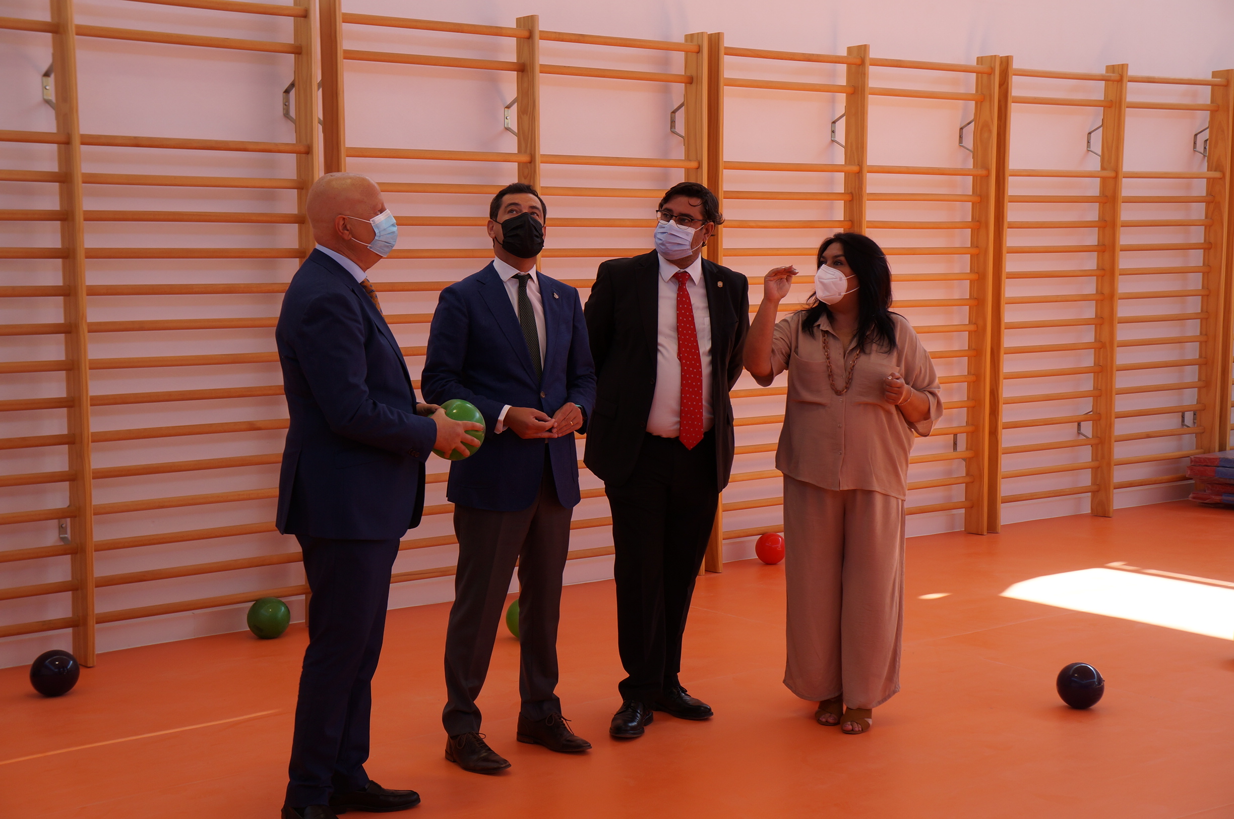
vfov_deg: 25.0
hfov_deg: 36.9
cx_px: 617
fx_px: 1848
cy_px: 410
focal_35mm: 54
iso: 200
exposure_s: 1/125
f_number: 6.3
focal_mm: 36
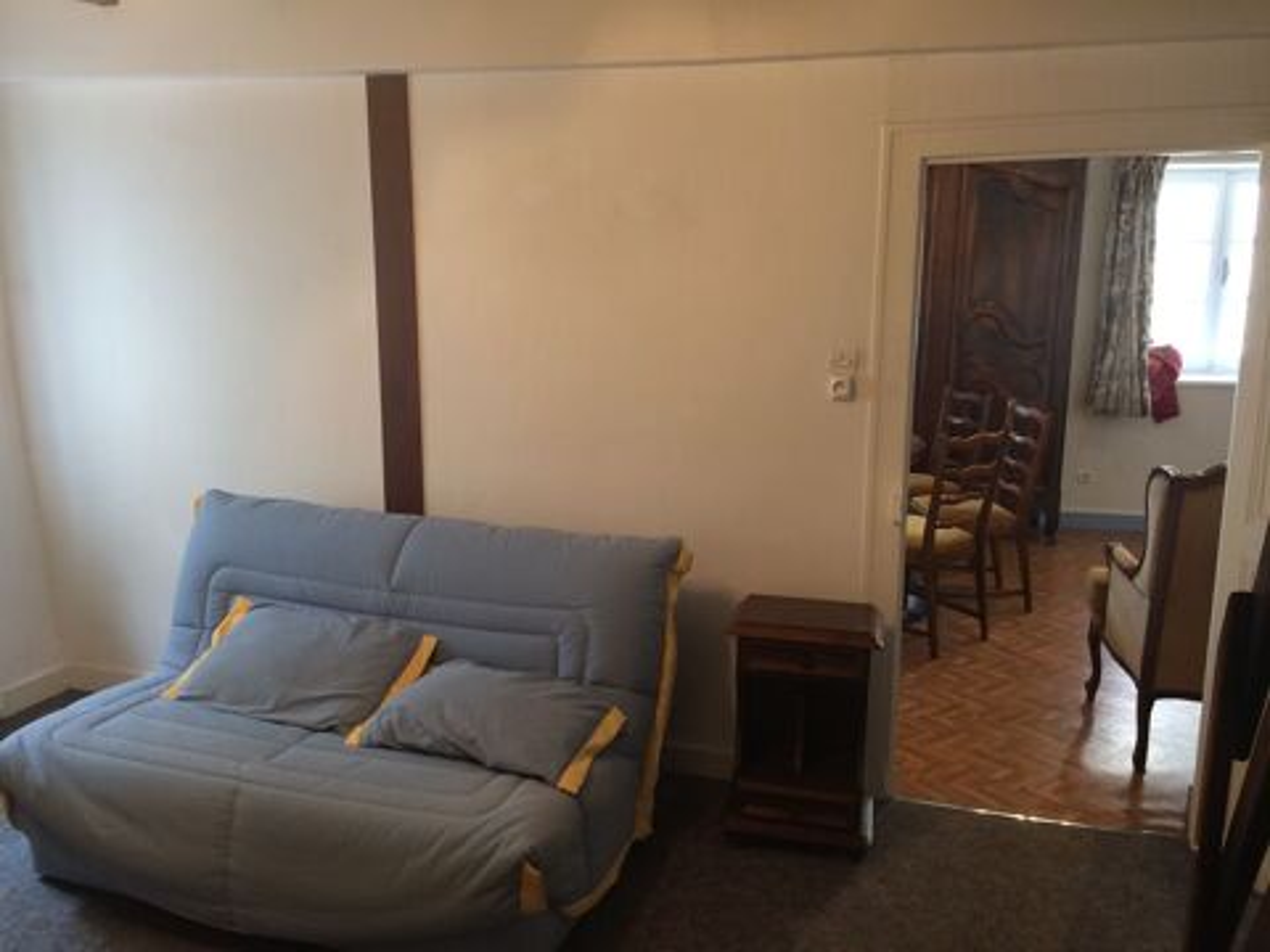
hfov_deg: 61.7
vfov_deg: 48.2
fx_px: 1064
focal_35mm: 29
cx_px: 635
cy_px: 476
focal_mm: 4.15
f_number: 2.2
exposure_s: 1/33
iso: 125
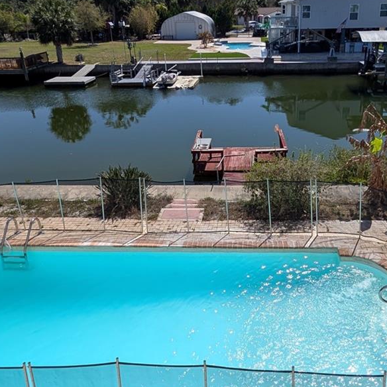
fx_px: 367
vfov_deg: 55.2
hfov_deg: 55.2
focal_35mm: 29
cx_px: 235
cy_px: 155
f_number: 1.7
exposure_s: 1/5848
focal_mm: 2.02
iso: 57
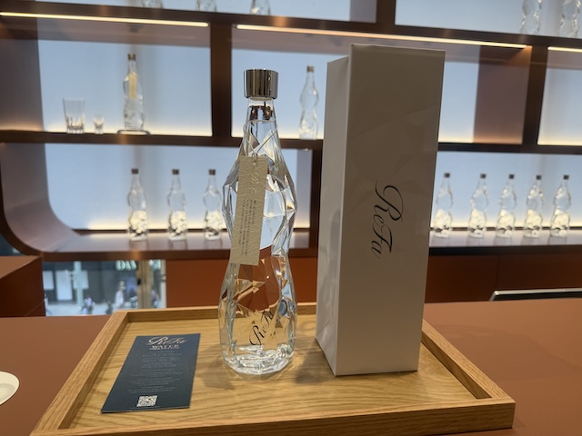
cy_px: 218
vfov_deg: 56.8
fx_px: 404
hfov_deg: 71.6
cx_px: 291
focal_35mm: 24
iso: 80
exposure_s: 1/284
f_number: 1.78
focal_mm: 6.76
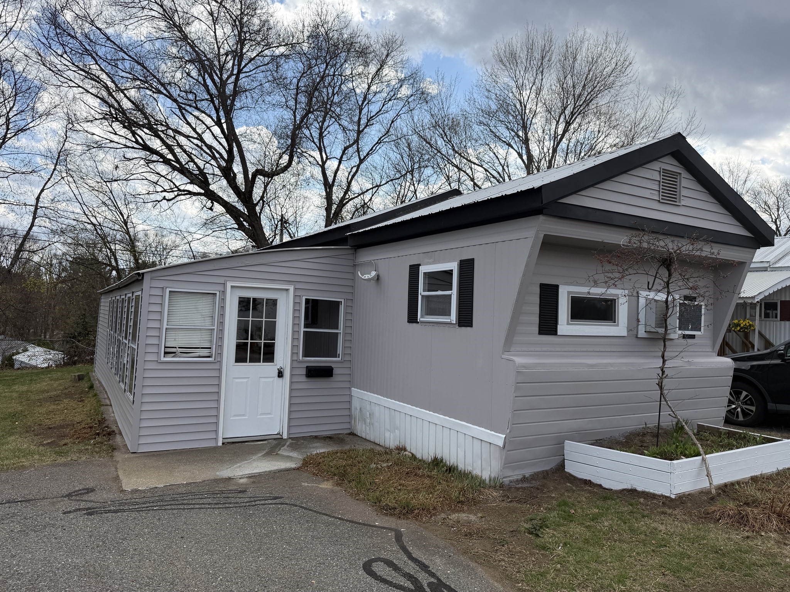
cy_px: 296
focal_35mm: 24
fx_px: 548
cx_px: 395
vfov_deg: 56.8
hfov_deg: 71.6
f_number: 1.78
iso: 80
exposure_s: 1/3953
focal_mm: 6.76
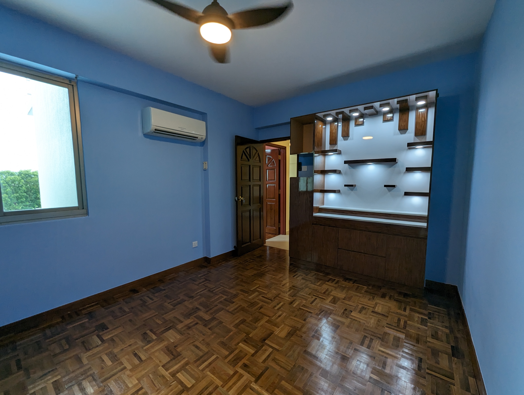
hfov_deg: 106.1
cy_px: 198
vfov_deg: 90.1
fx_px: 197
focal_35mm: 13
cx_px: 262
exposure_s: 1/100
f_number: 2.2
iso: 69
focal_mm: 1.95
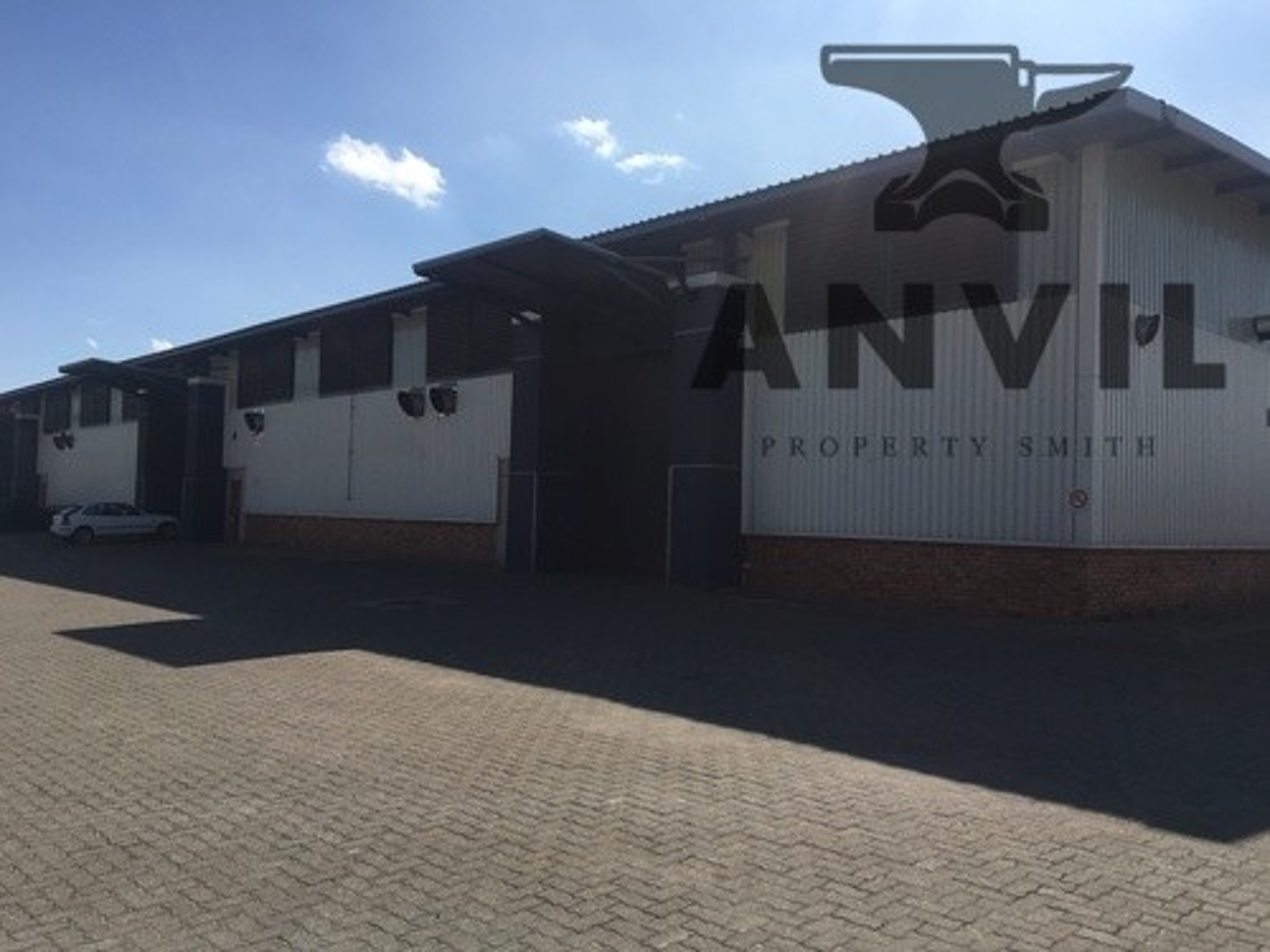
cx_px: 635
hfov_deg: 61.7
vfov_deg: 48.2
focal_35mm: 29
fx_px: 1064
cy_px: 476
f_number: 2.2
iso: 25
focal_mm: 4.15
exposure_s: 1/2564
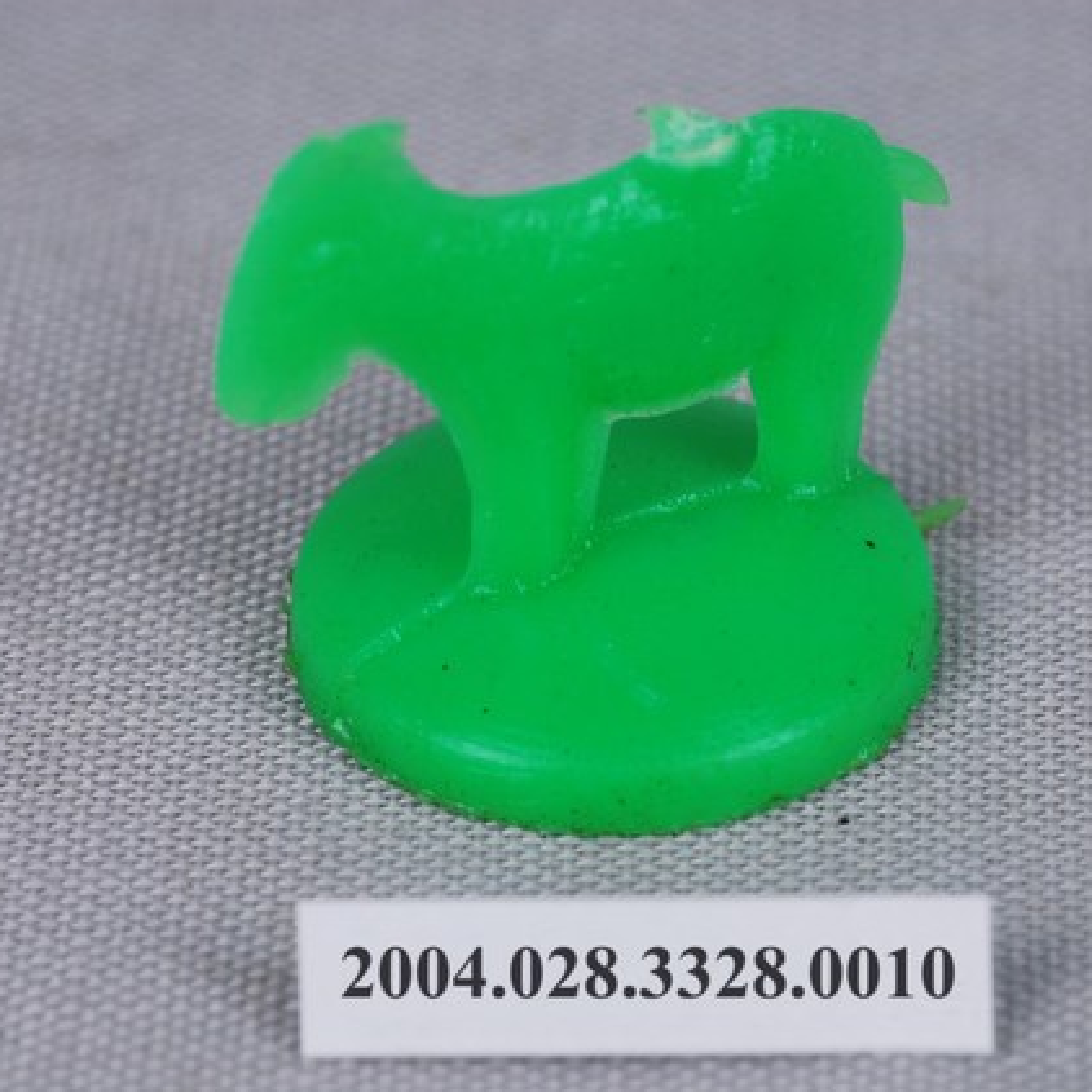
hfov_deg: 15.0
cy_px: 546
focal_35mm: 116
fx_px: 4140
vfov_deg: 15.0
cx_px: 608
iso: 100
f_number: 25
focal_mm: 60
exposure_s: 1/125
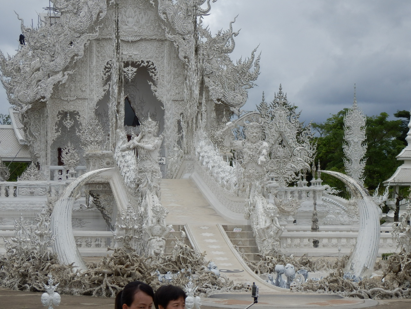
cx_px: 206
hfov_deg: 17.0
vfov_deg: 12.8
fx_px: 1377
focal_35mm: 116
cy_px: 154
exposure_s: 1/640
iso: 80
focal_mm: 20.9
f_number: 5.2
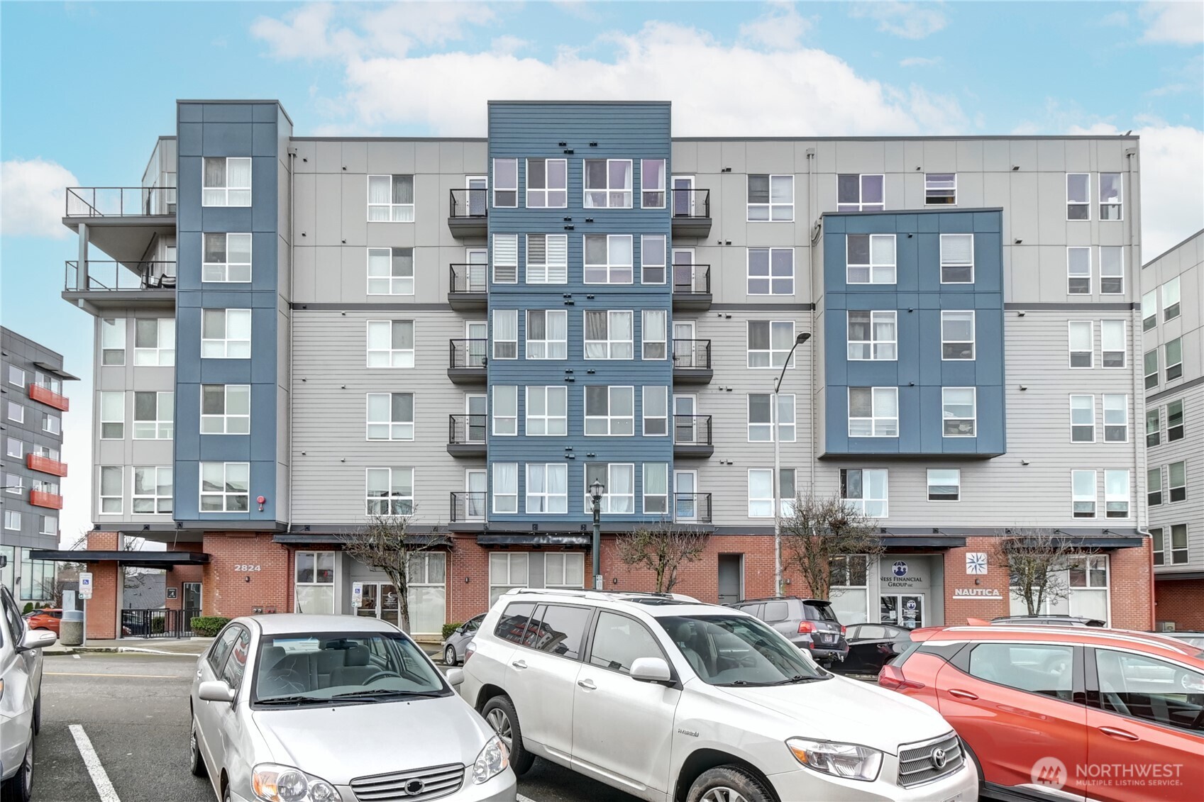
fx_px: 502
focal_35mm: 15
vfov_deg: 77.3
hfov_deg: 100.4
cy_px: 401
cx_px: 602
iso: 1000
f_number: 11
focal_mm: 10
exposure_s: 1/30
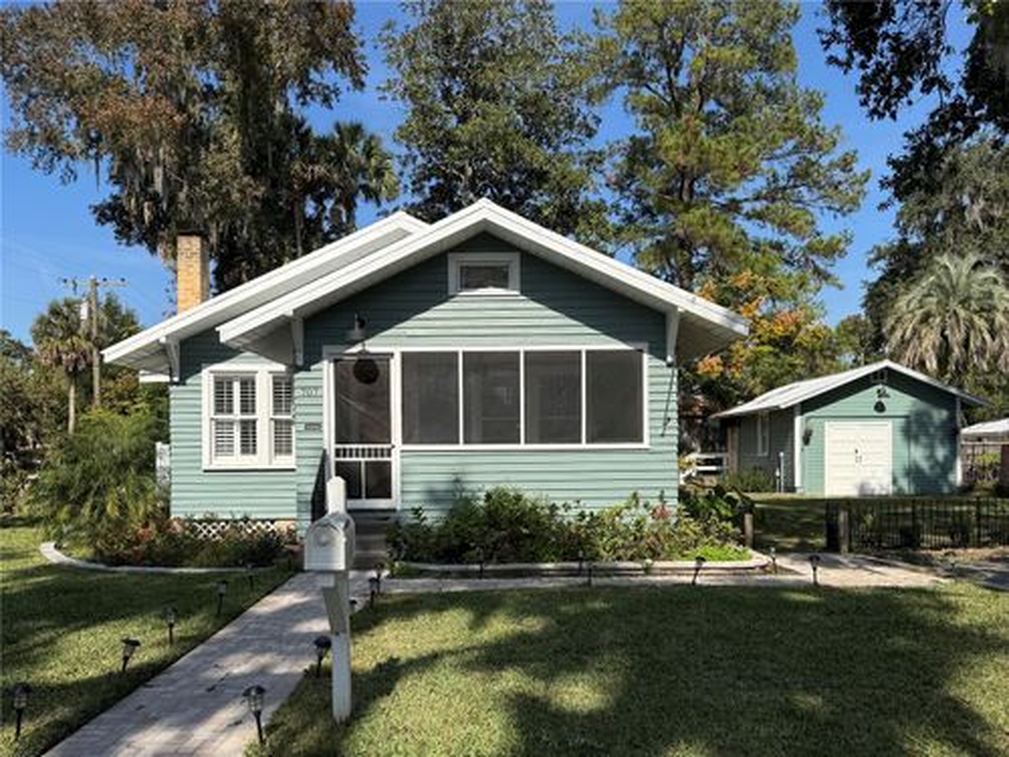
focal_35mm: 24
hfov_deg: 71.6
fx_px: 700
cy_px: 378
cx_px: 504
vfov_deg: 56.8
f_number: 1.78
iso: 80
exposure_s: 1/4049
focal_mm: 6.76
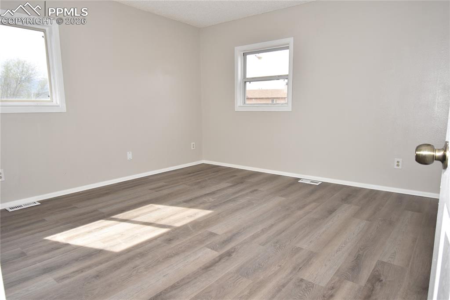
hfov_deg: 81.2
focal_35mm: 21
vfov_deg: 59.5
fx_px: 262
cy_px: 150
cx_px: 225
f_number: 5
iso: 100
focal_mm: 14
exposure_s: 1/80
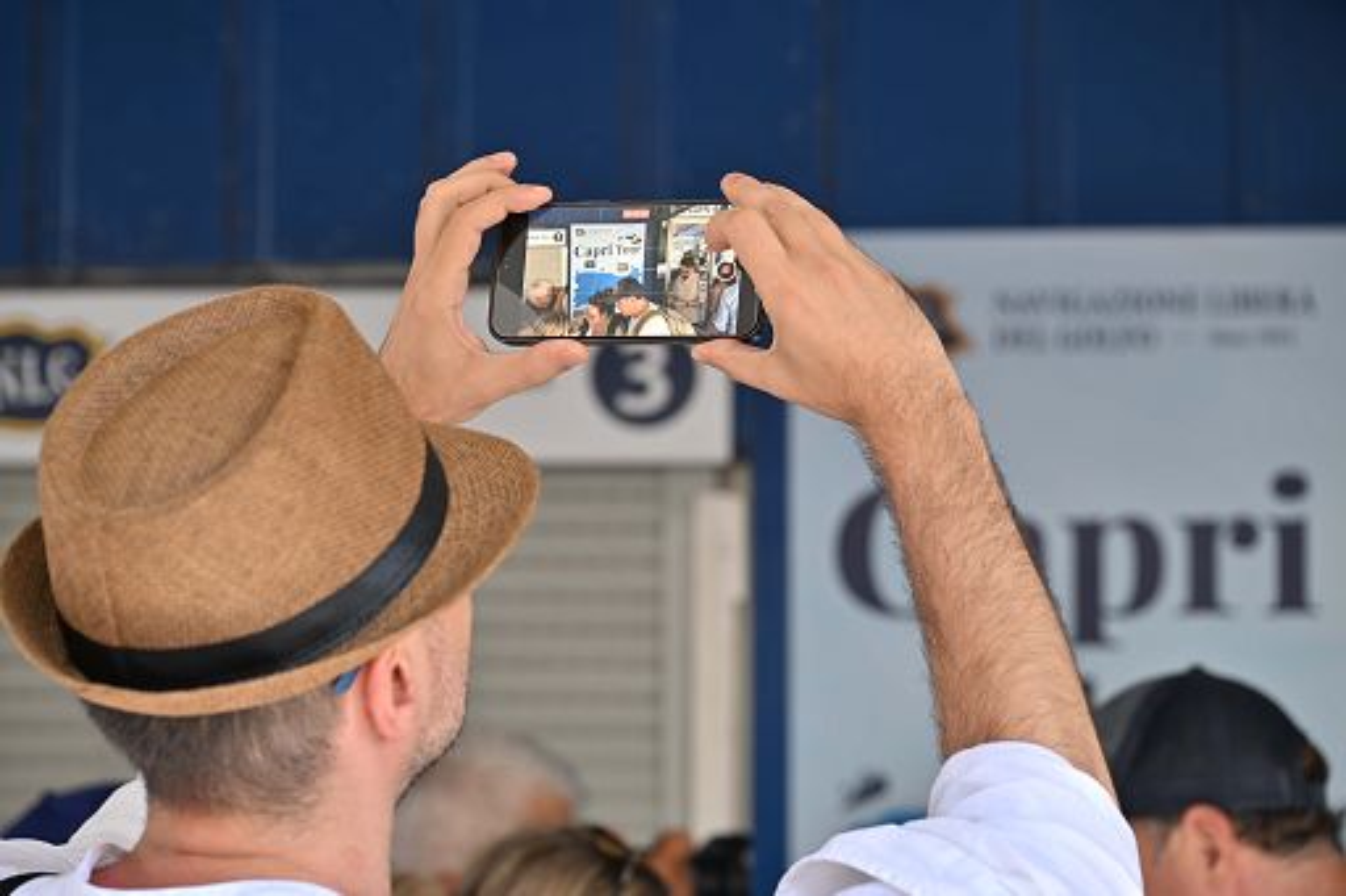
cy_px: 448
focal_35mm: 120
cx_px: 673
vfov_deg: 11.4
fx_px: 4485
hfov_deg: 17.1
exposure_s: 1/30
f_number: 5.6
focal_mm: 120
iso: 40
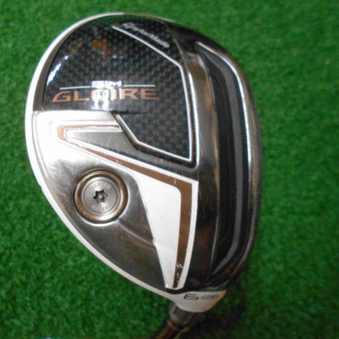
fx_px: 343
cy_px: 170
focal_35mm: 31
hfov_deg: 52.3
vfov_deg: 52.5
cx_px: 143
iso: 800
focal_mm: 4.6
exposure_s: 1/60
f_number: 3.2
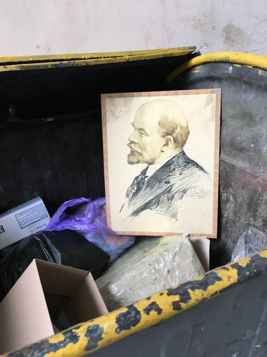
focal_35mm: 29
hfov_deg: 48.2
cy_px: 178
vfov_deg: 61.7
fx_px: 298
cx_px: 134
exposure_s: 1/33
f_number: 2.2
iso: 25
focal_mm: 4.15
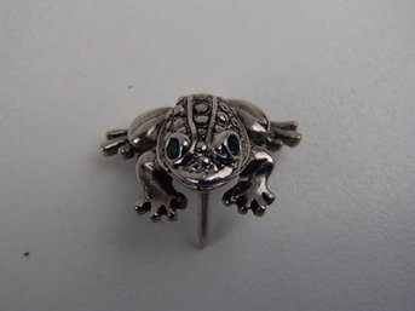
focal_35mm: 37
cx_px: 208
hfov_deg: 50.2
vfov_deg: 38.6
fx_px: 443
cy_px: 156
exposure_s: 1/160
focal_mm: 6.64
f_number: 4.7
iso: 200
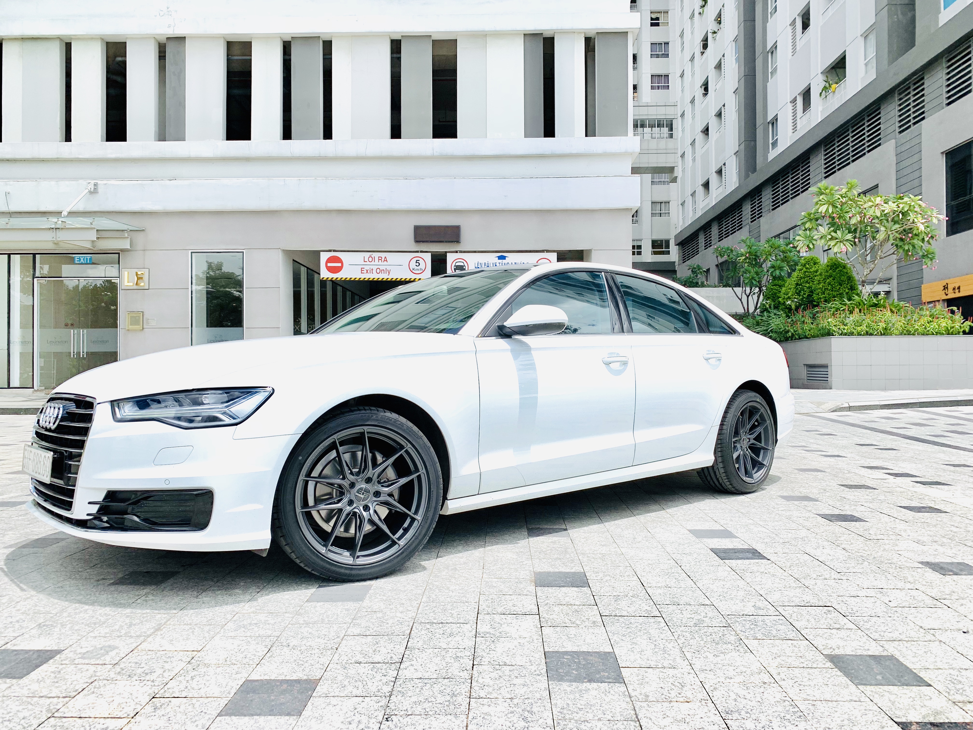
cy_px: 365
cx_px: 486
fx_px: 731
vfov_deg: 53.1
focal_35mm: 26
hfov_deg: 67.3
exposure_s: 1/2681
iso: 25
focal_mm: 4.25
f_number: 1.8
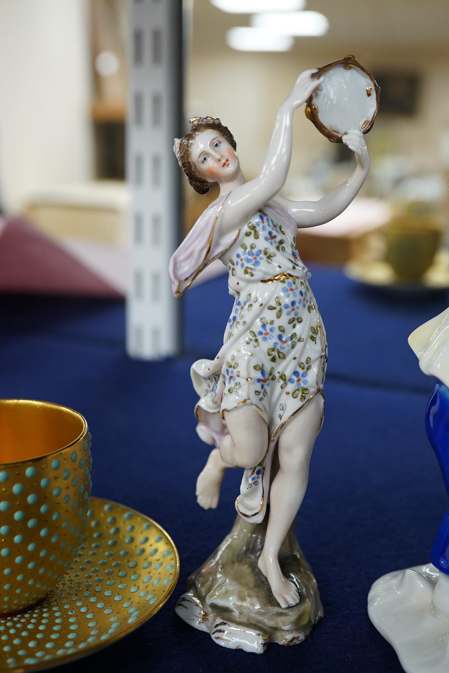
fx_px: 842
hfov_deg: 29.9
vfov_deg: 43.6
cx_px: 224
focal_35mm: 45
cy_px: 336
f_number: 8
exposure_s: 1/125
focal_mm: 30
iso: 1250
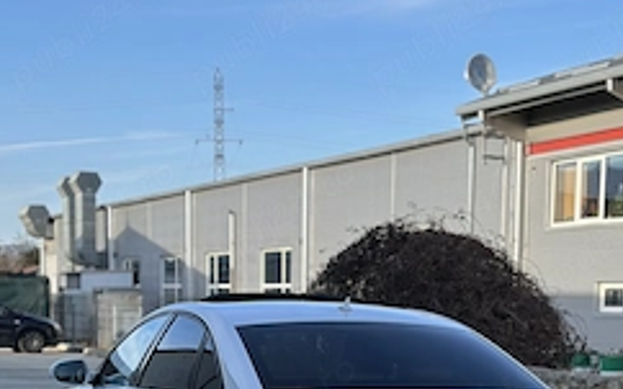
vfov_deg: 15.0
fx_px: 1426
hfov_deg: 24.6
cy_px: 464
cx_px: 363
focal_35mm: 84
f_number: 1.78
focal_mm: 6.86
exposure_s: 1/1815
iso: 80
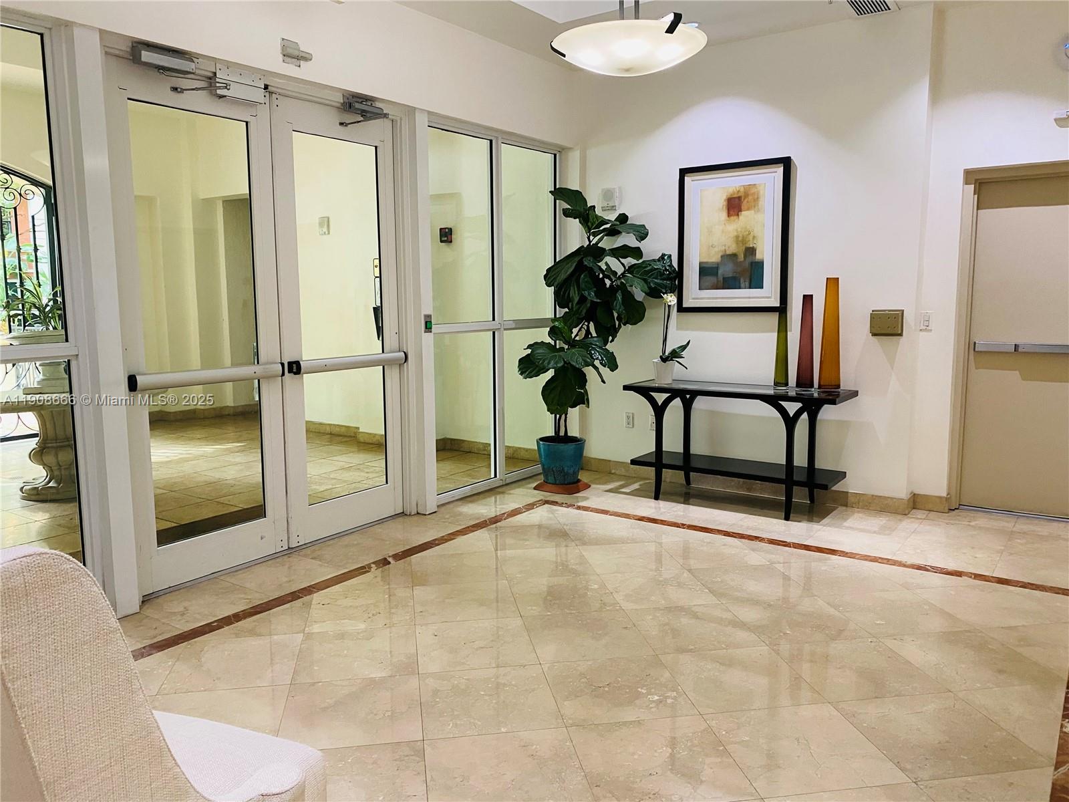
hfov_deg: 67.3
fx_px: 803
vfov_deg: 53.1
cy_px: 401
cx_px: 534
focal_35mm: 26
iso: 250
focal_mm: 4.25
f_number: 1.8
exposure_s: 1/60
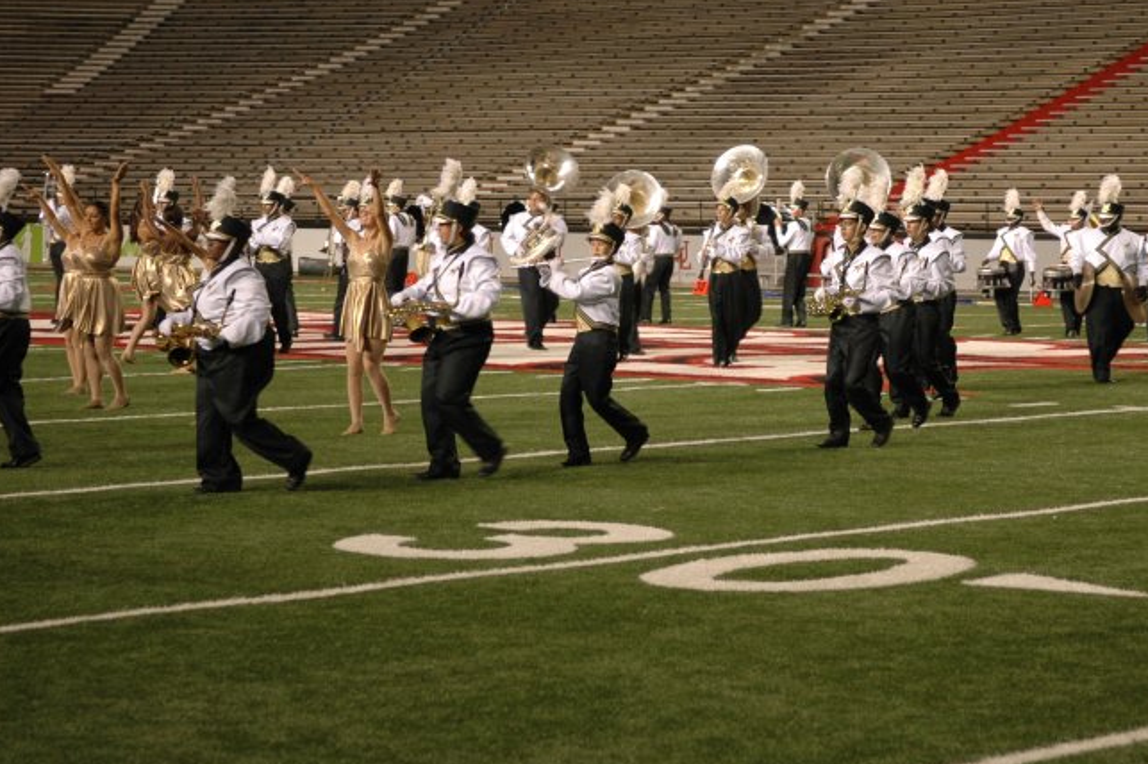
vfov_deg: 13.3
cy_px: 337
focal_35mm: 103
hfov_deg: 19.9
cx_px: 678
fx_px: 3271
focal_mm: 55
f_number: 2.8
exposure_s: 1/100
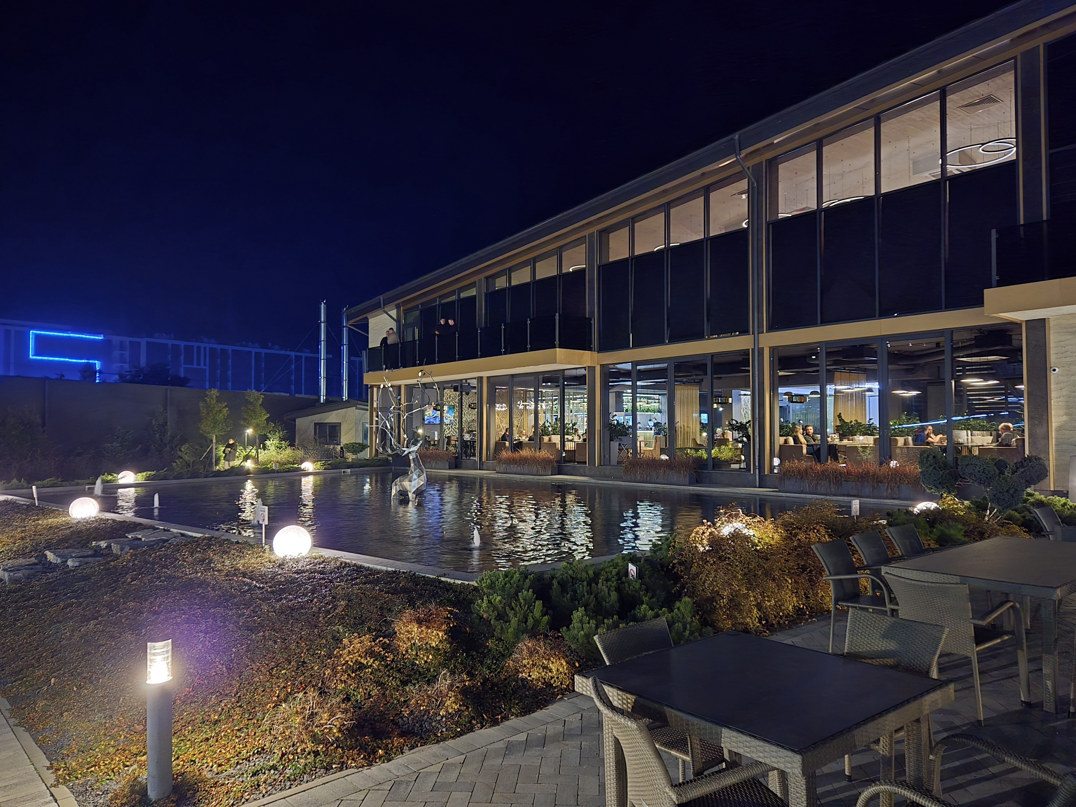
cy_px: 404
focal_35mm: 23
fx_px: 715
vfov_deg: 58.9
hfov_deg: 73.9
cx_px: 538
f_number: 1.8
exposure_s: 1/33
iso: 2500
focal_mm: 5.4
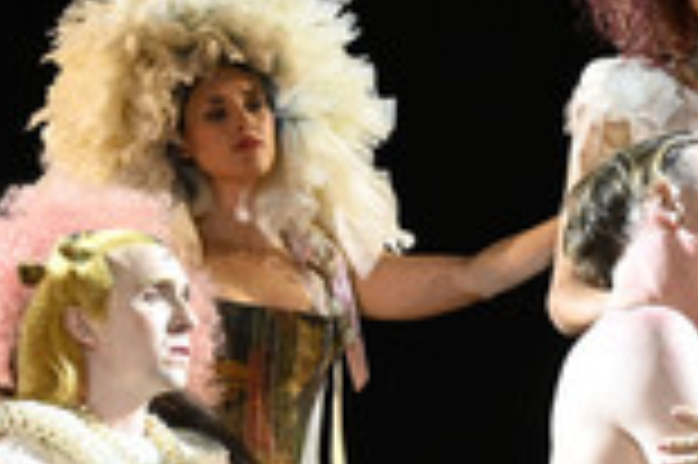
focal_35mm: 303
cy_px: 311
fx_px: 5869
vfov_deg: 4.5
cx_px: 700
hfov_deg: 6.8
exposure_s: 1/60
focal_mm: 104
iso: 800
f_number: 6.3
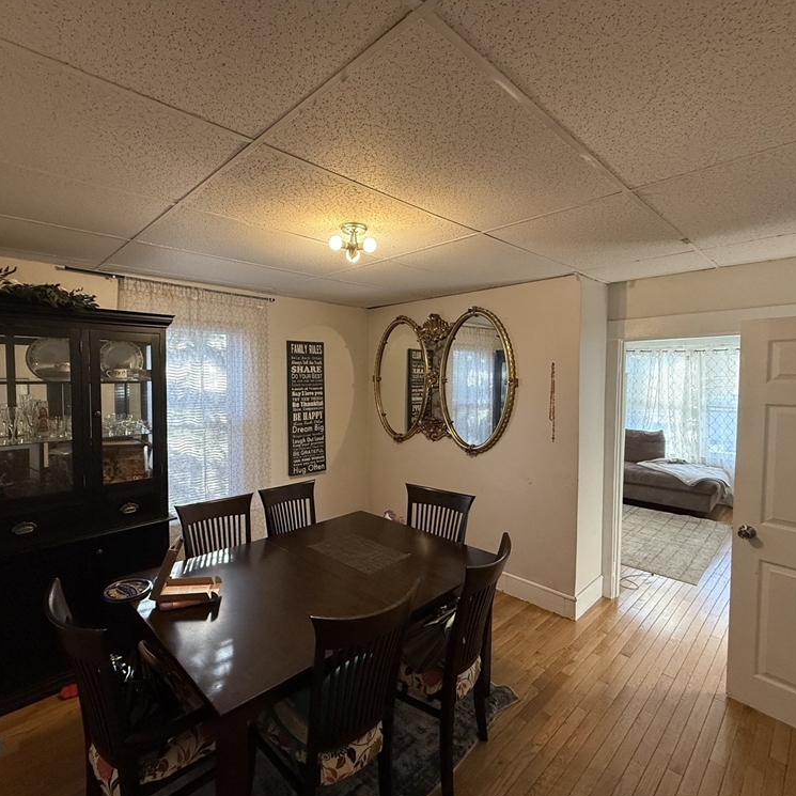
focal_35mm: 17
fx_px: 442
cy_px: 401
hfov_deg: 83.4
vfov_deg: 84.0
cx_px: 340
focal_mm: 2.22
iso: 320
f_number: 2.2
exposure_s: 1/120
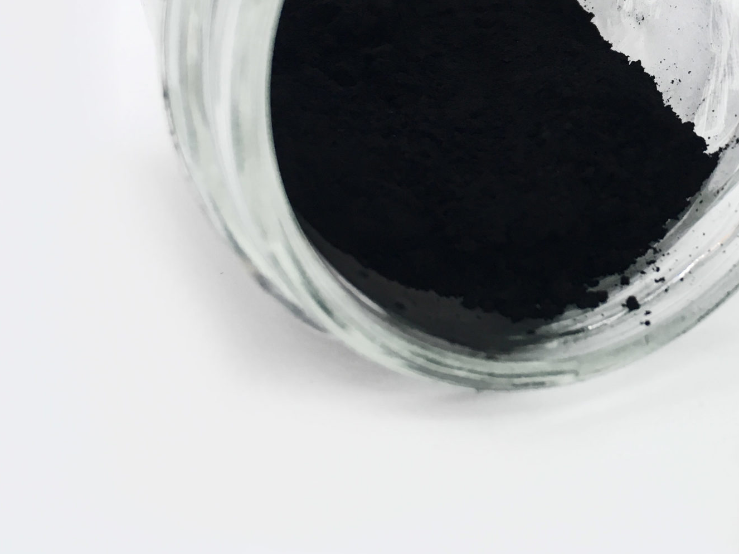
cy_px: 35
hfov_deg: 32.4
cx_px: 683
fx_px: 1195
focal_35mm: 56
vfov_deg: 25.1
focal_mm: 4.15
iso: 25
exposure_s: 1/33
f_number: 2.2
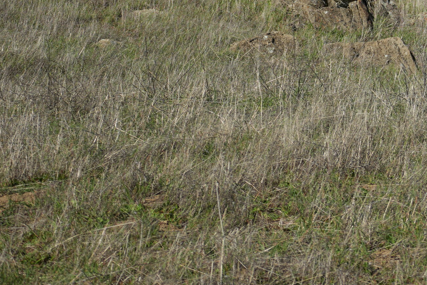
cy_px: -25
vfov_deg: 7.4
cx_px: 592
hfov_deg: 10.8
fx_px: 2194
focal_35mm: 185
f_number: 5.6
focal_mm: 56
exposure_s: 1/1250
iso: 160
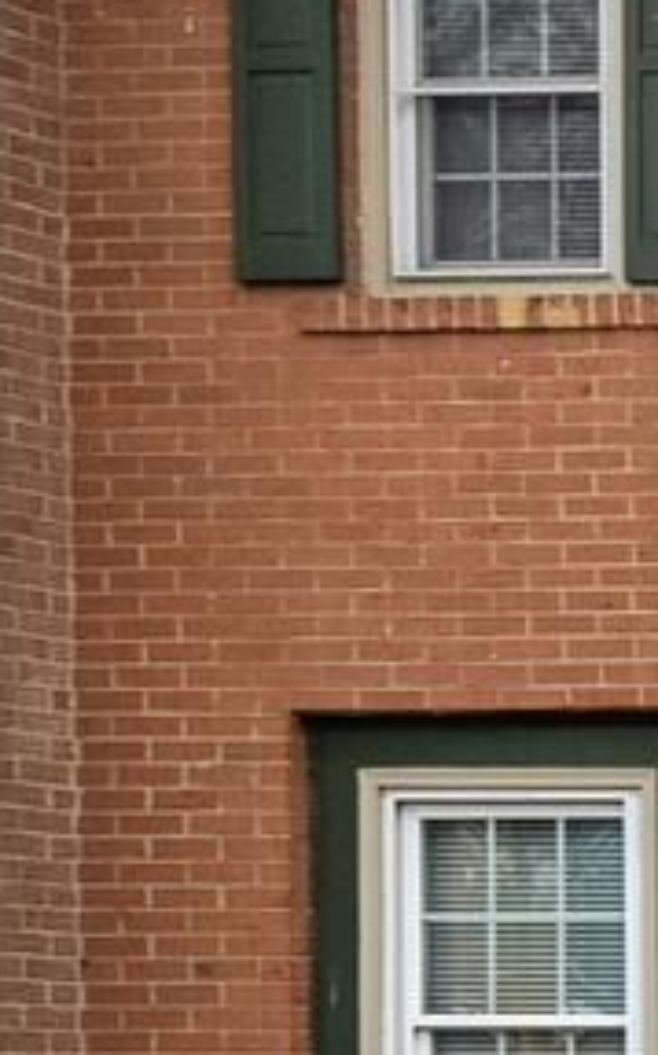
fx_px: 4501
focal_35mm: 157
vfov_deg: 13.2
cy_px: 994
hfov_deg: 5.9
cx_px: 3261
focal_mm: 21.5
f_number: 5.6
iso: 400
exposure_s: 1/100
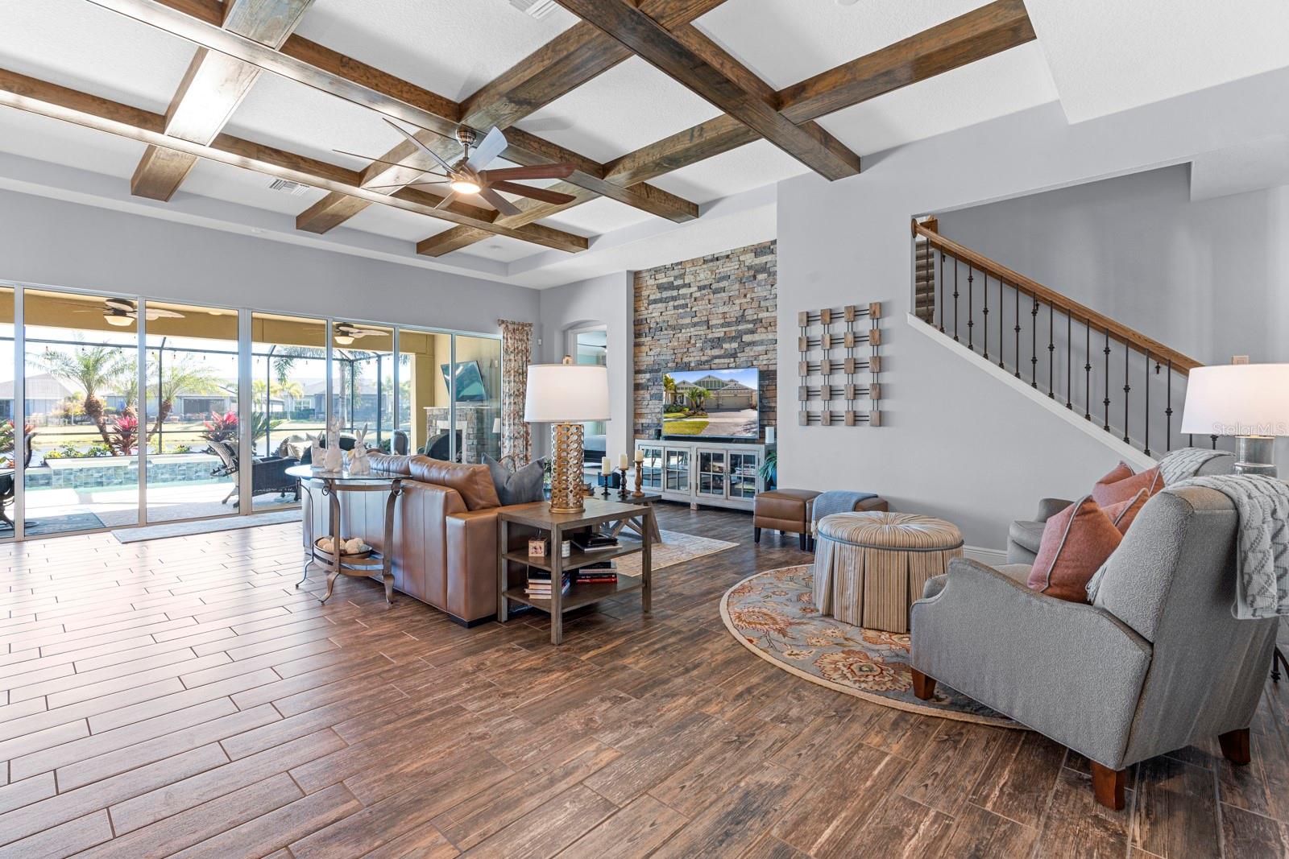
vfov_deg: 73.8
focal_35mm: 16
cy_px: 430
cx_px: 644
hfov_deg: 96.7
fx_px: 573
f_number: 9
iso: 100
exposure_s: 5
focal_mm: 16
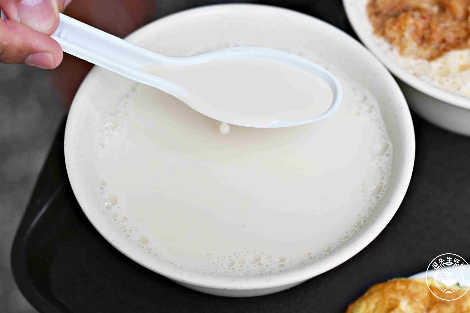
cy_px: 148
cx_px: 233
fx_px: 1044
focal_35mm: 80
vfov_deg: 17.1
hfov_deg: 25.4
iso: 320
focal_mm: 50
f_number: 3.2
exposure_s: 1/160
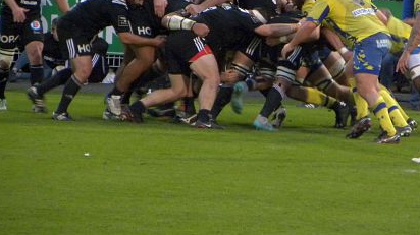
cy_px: 45
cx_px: 275
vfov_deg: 1.6
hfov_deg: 2.8
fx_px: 8502
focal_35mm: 764
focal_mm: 85.6
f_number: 5
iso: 400
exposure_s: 1/65.5
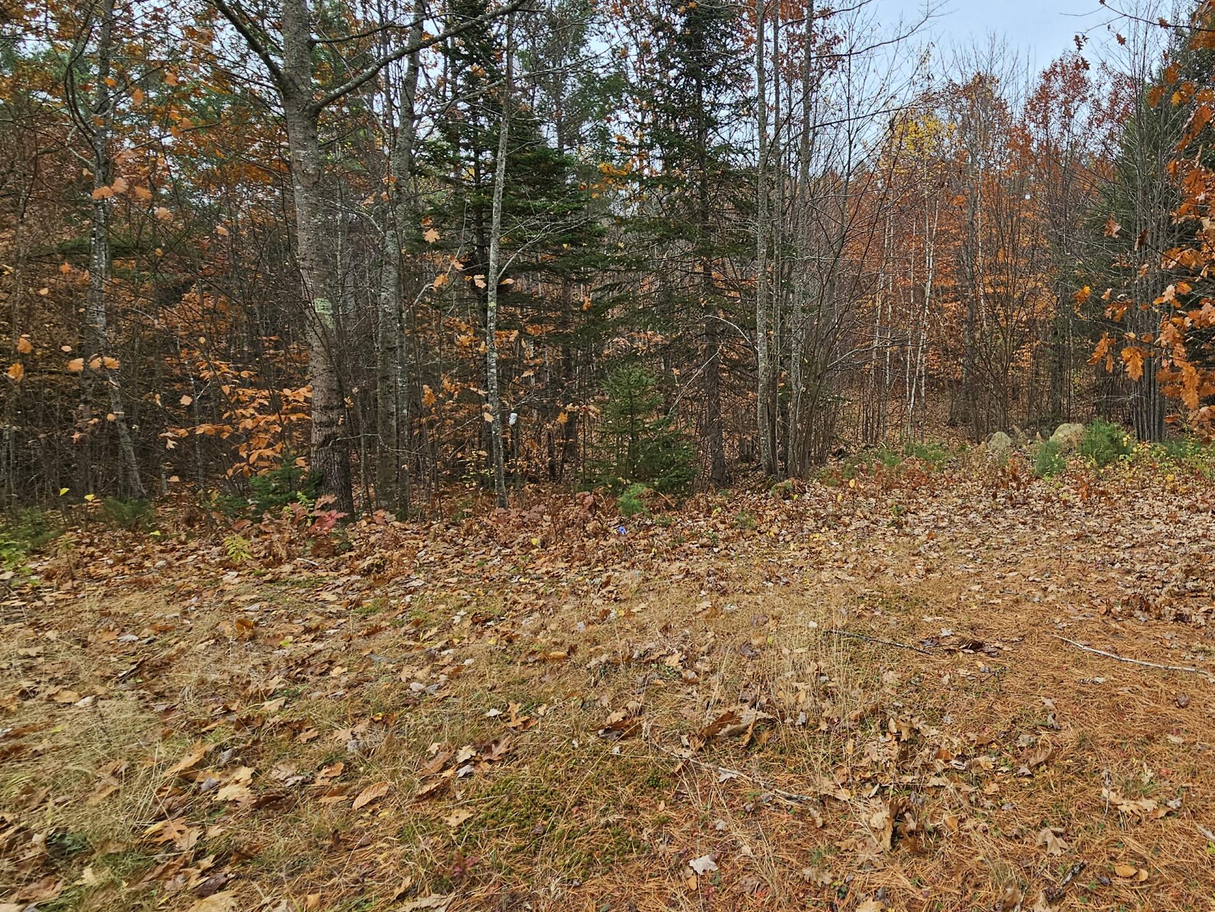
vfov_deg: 65.7
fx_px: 702
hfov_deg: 76.4
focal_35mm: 20
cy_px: 395
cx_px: 895
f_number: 2.2
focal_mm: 2.2
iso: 50
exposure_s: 1/164
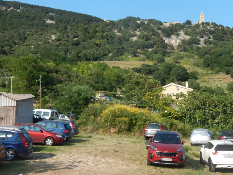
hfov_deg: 35.4
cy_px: 67
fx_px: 364
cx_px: 138
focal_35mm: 54
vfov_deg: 27.0
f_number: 3.6
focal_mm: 7.7
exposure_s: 1/1250
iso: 125
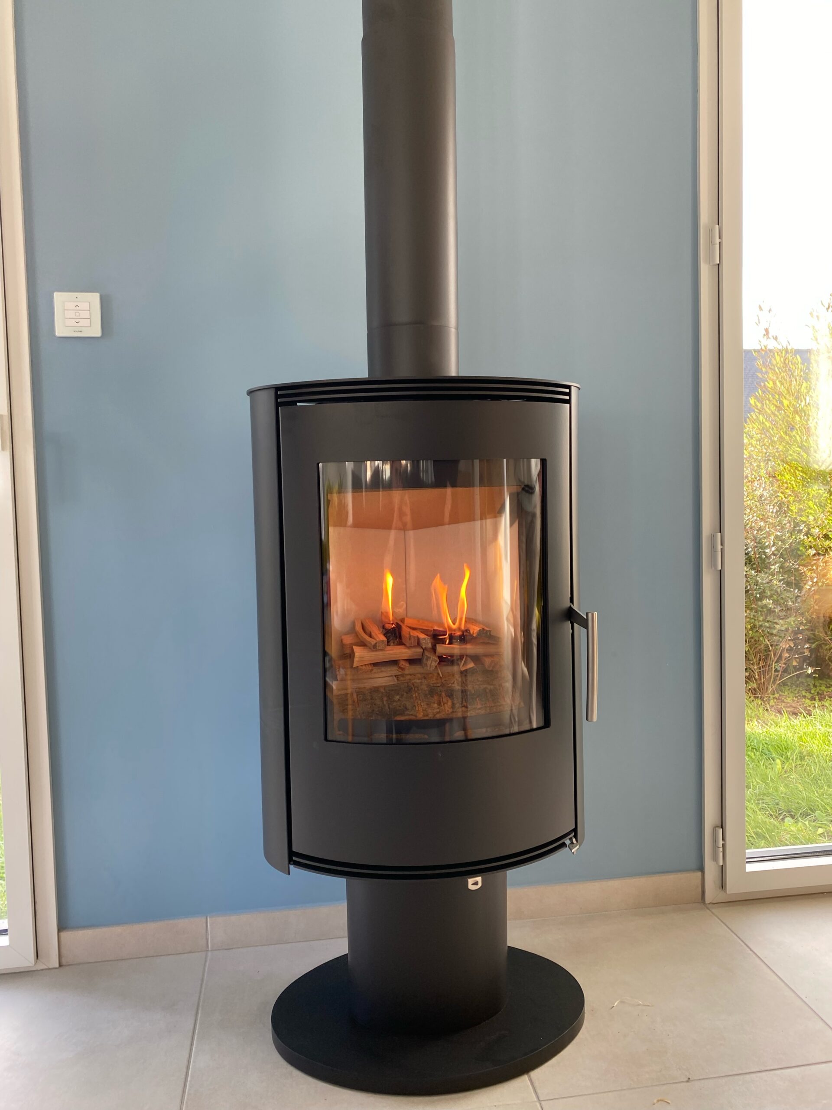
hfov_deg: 53.1
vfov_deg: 67.3
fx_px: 833
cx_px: 416
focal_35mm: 26
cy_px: 555
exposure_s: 1/122
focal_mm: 4.25
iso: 64
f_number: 1.8
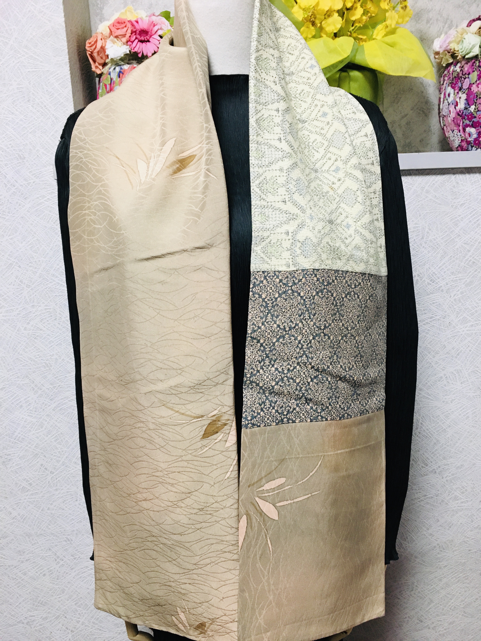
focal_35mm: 29
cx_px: 240
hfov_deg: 48.2
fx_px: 537
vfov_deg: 61.7
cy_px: 320
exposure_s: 1/30
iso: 125
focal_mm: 4.15
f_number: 2.2
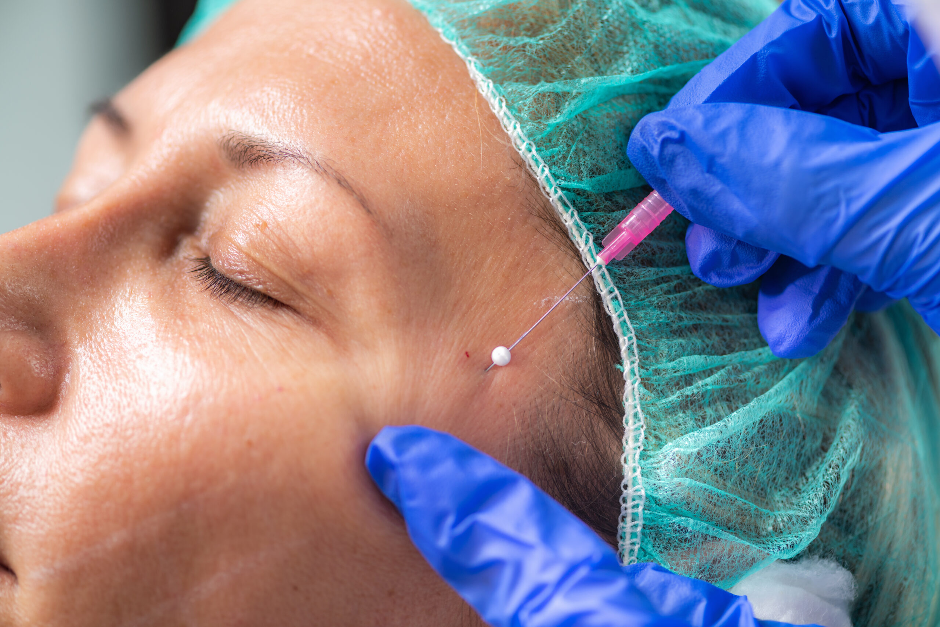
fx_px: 2742
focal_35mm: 105
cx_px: 470
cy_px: 314
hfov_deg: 19.5
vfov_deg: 13.0
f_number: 4
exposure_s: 1/160
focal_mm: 105
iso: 100
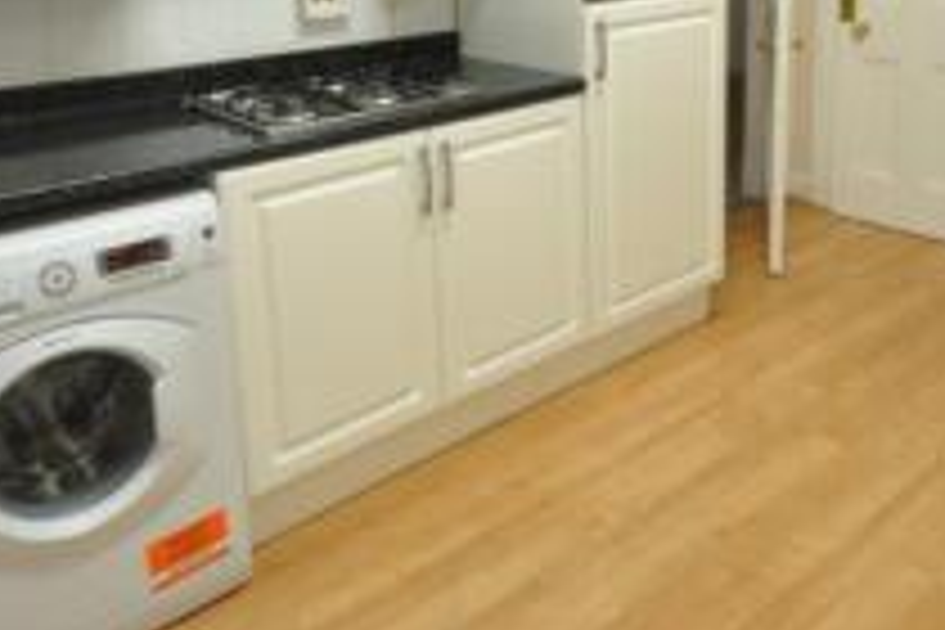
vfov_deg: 36.3
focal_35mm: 34
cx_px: 603
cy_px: 56
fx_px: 892
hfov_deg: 55.0
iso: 200
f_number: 6.3
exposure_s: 1/6
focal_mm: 10
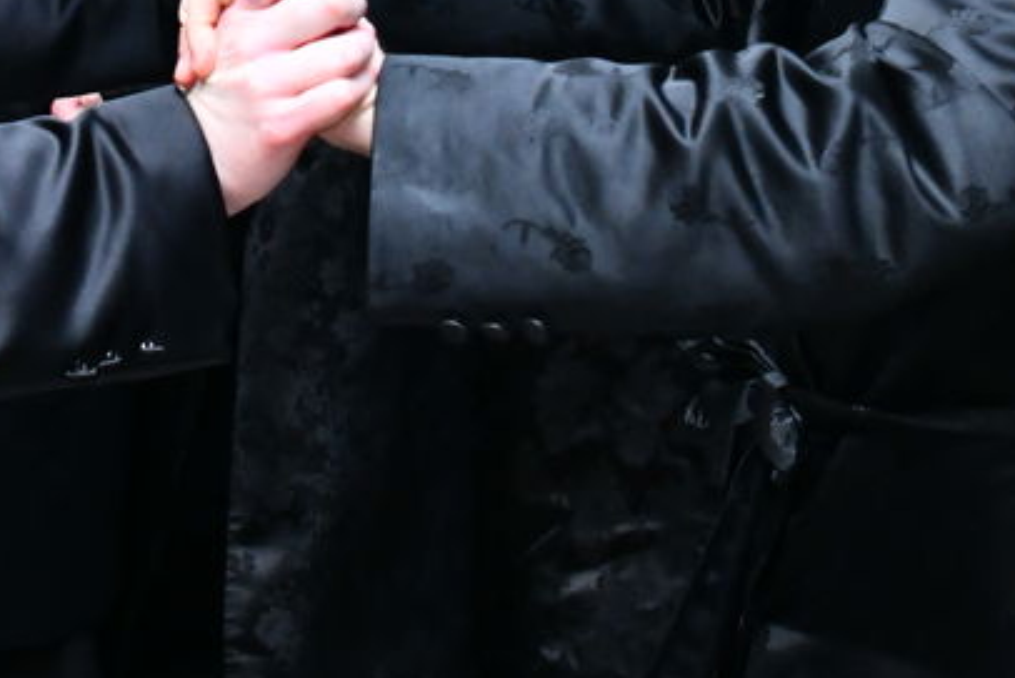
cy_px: -384
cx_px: 480
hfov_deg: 15.6
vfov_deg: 10.1
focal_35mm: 131
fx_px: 3695
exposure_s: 1/200
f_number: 5.6
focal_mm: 38
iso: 2000
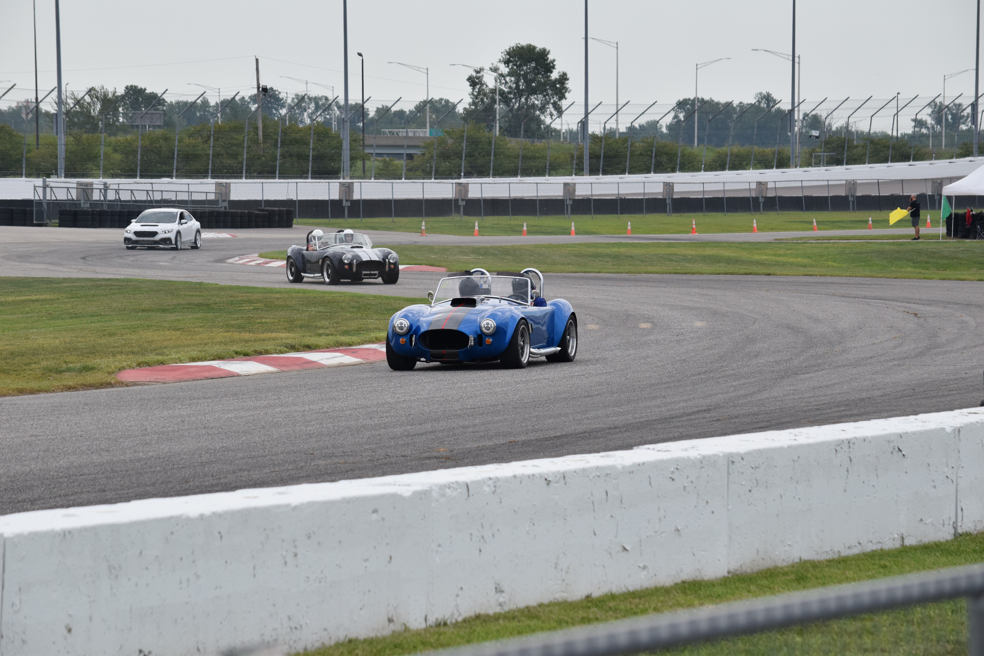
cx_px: 492
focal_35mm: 174
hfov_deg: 11.8
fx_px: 4756
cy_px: 328
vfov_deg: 7.9
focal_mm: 116
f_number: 8
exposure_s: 1/2500
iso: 800
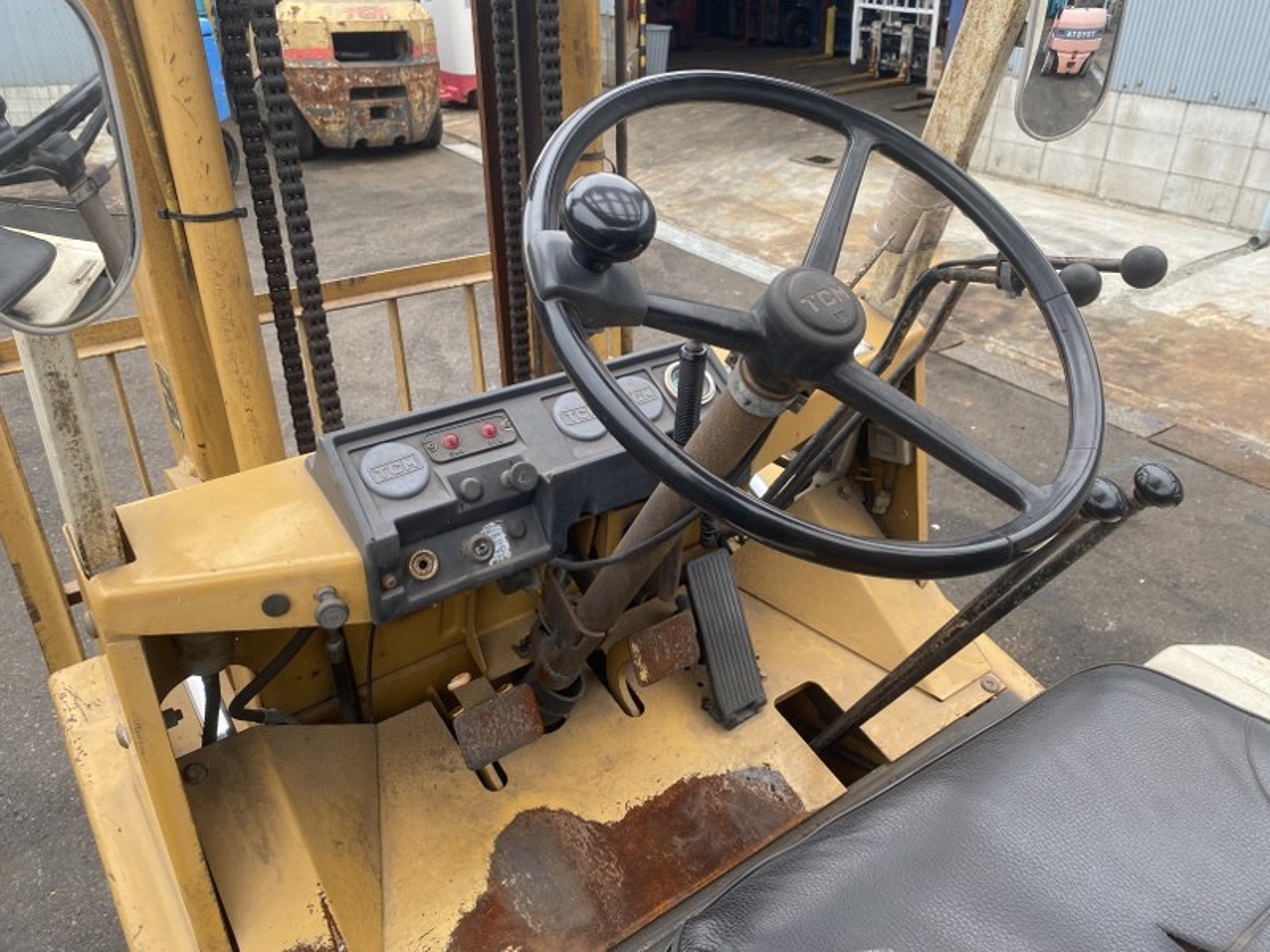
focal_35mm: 26
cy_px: 476
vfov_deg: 53.1
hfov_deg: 67.3
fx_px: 954
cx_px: 635
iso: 50
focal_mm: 4.25
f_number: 1.8
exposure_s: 1/122
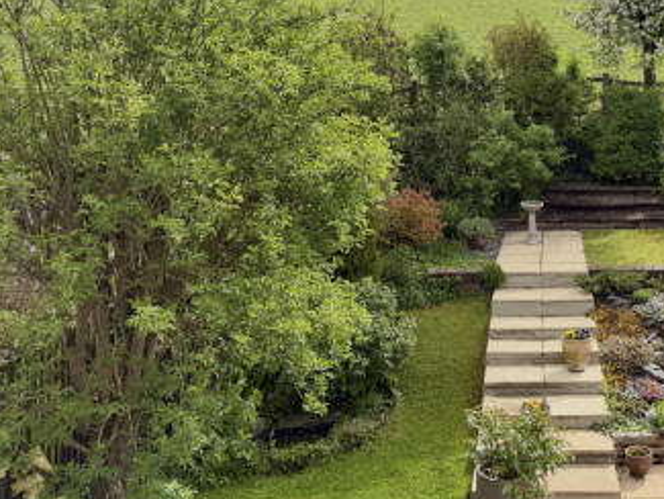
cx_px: 559
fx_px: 825
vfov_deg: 32.7
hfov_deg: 41.4
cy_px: 101
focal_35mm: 43
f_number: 1.78
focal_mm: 6.76
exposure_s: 1/4673
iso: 100
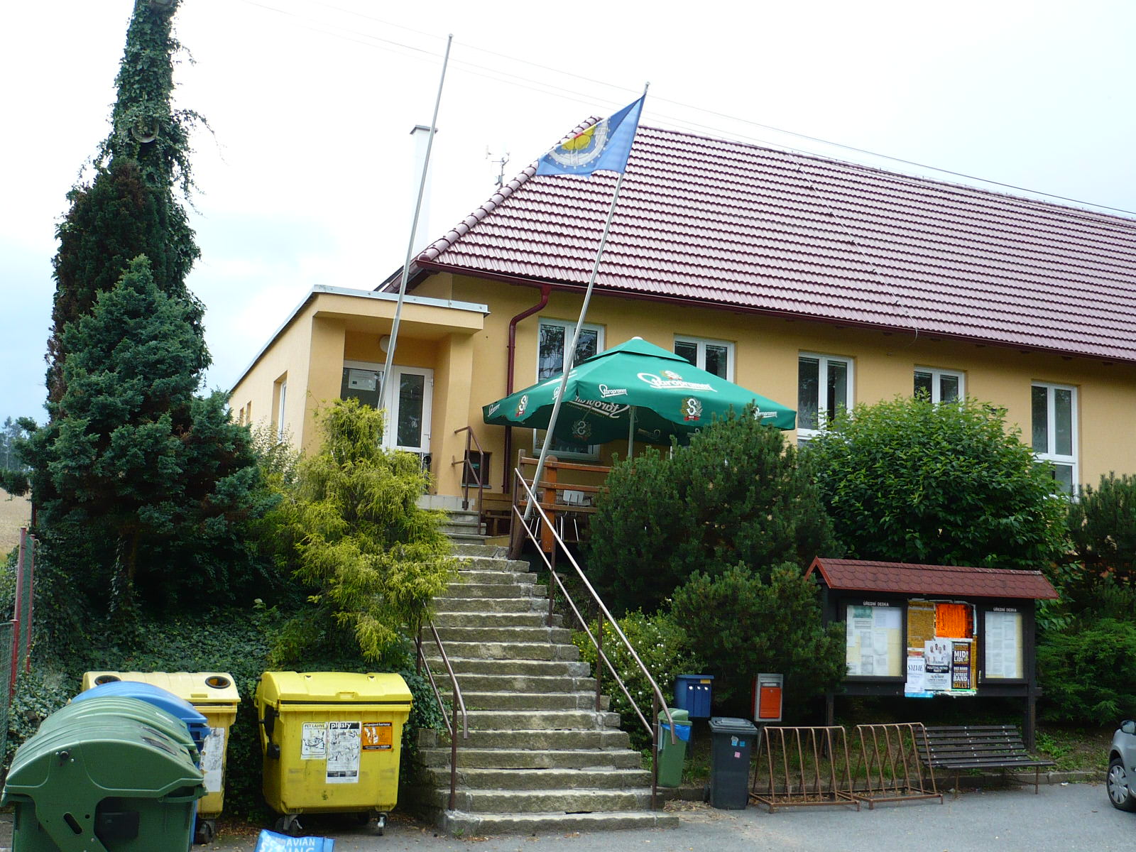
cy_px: 426
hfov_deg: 46.8
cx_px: 568
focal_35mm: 40
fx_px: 1313
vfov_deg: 36.0
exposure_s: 1/320
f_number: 2.8
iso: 100
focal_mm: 5.8
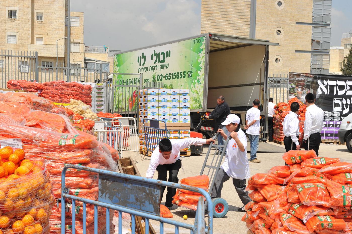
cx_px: 176
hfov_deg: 28.9
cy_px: 117
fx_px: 684
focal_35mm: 70
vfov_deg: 19.4
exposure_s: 1/200
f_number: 14
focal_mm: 70
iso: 200
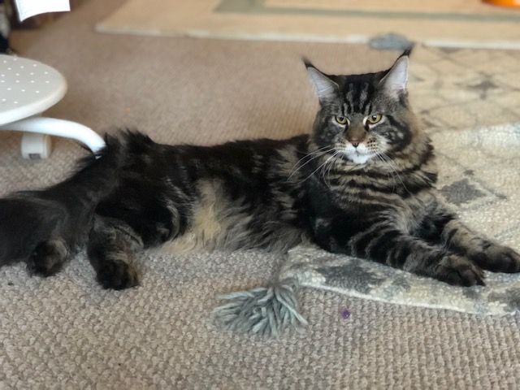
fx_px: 856
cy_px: 195
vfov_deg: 25.7
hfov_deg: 33.8
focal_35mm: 57
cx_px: 260
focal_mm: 6.6
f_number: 2.8
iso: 1250
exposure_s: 1/30
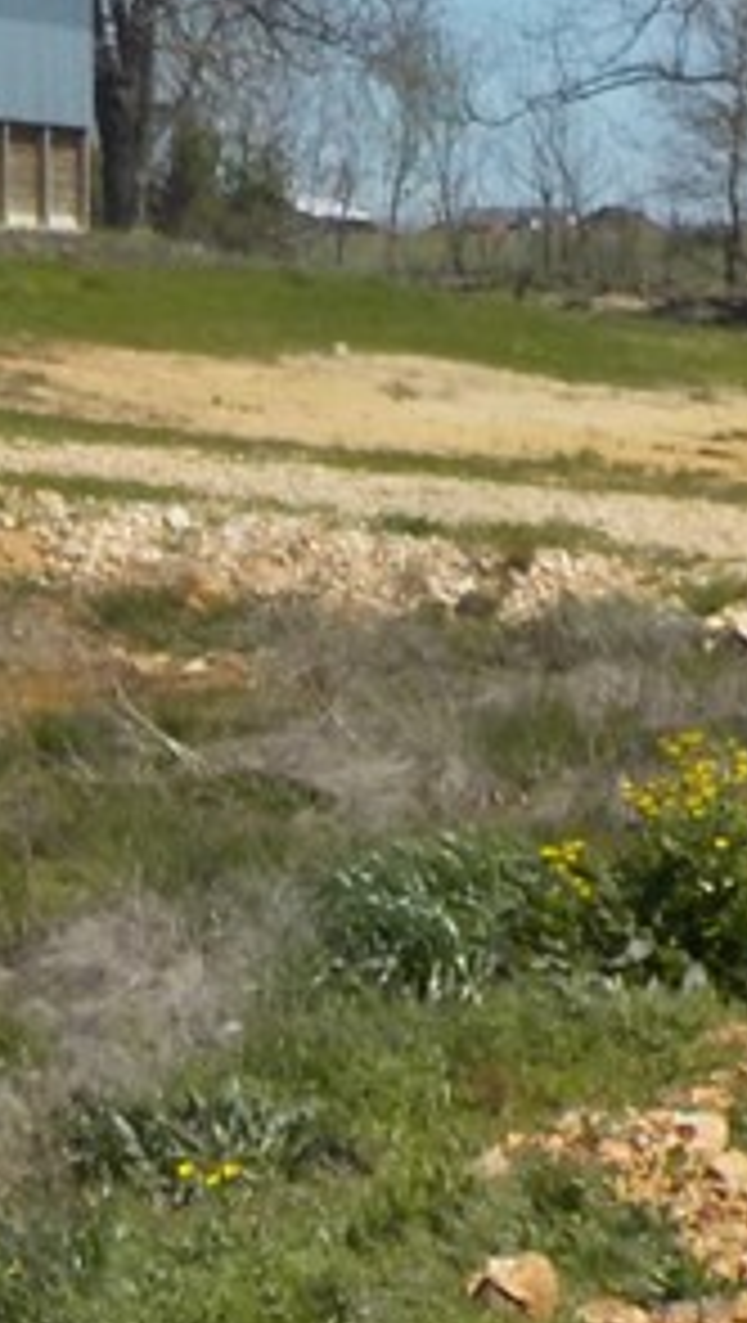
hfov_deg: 7.6
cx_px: -1341
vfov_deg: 14.7
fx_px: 5056
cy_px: 126
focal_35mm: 144
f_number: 3.7
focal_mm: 5.2
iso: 125
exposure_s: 1/1250
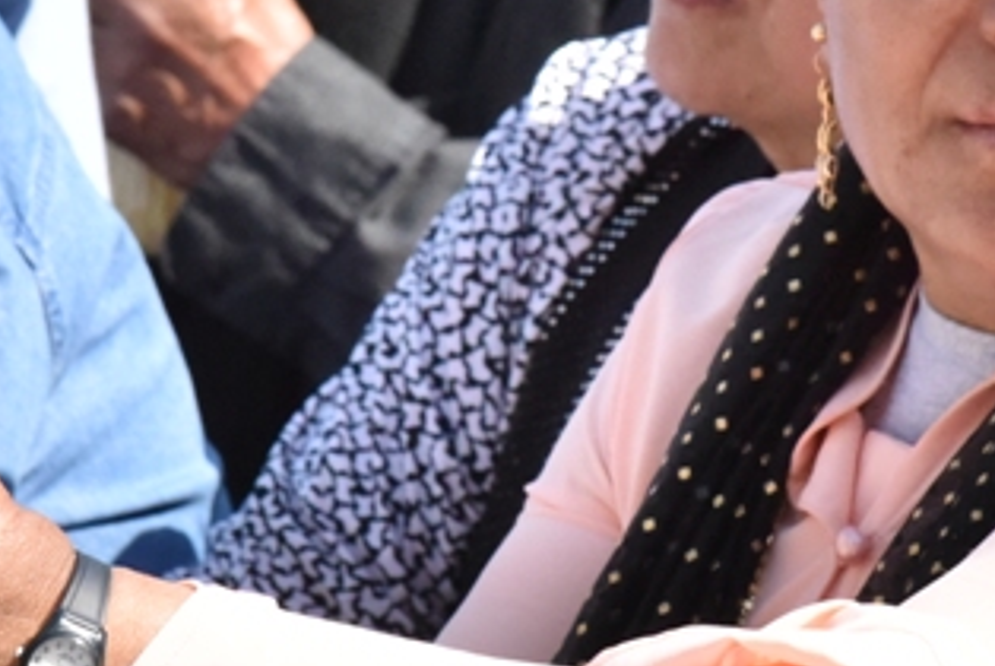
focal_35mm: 391
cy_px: 160
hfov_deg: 5.3
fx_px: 10817
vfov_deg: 3.5
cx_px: 589
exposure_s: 1/5000
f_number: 10
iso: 5000
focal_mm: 120
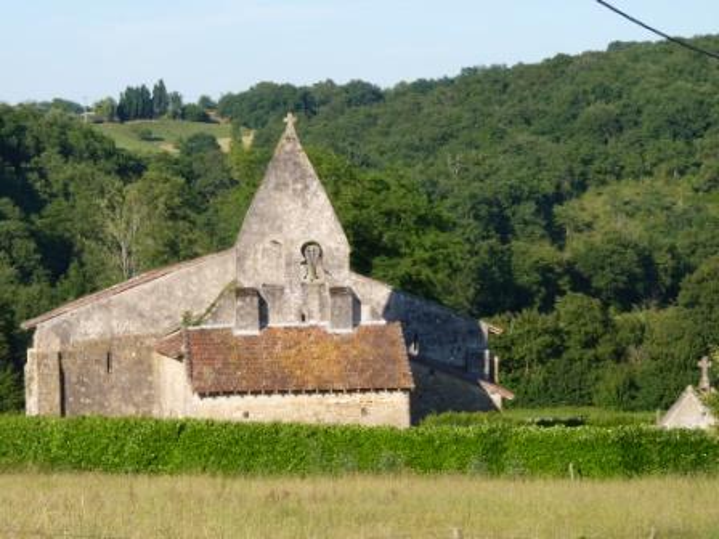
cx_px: 360
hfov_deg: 12.1
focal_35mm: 163
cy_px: 270
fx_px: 3386
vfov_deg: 9.1
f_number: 4.5
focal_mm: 29
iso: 80
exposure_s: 1/250
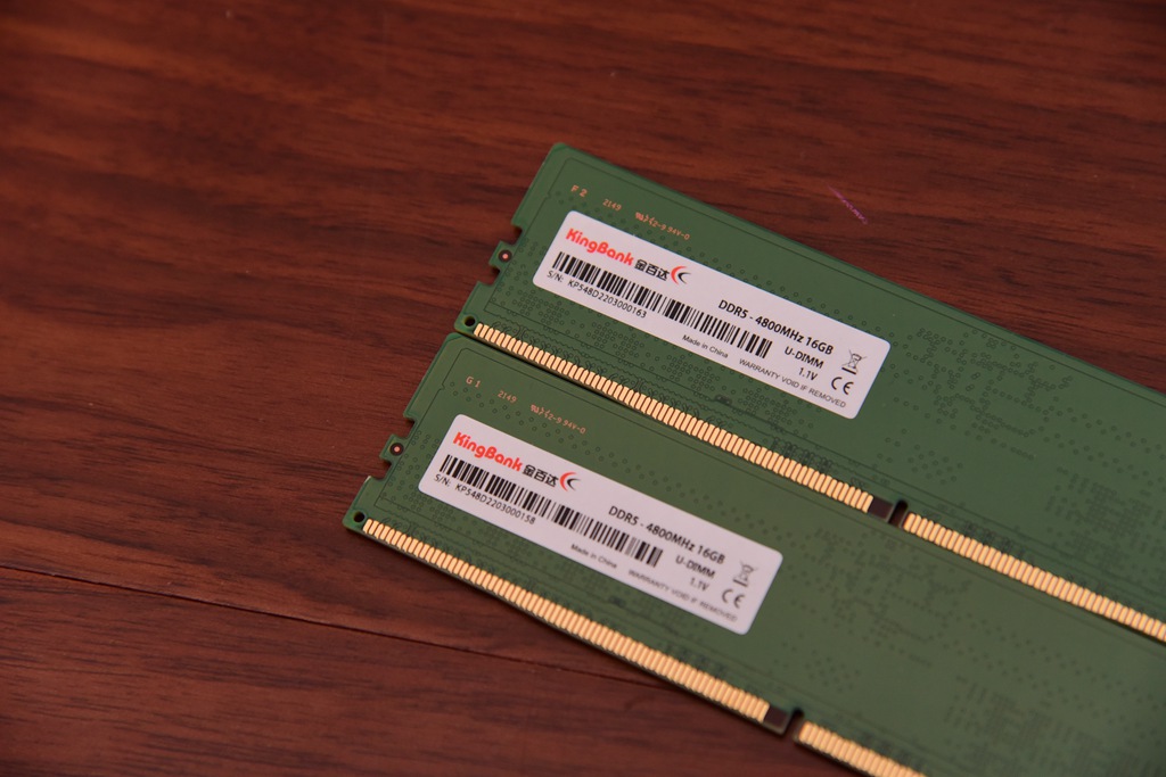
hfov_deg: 17.1
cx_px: 583
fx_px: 3887
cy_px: 388
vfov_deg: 11.4
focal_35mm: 120
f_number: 5.6
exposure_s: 1/60
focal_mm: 120
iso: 1600
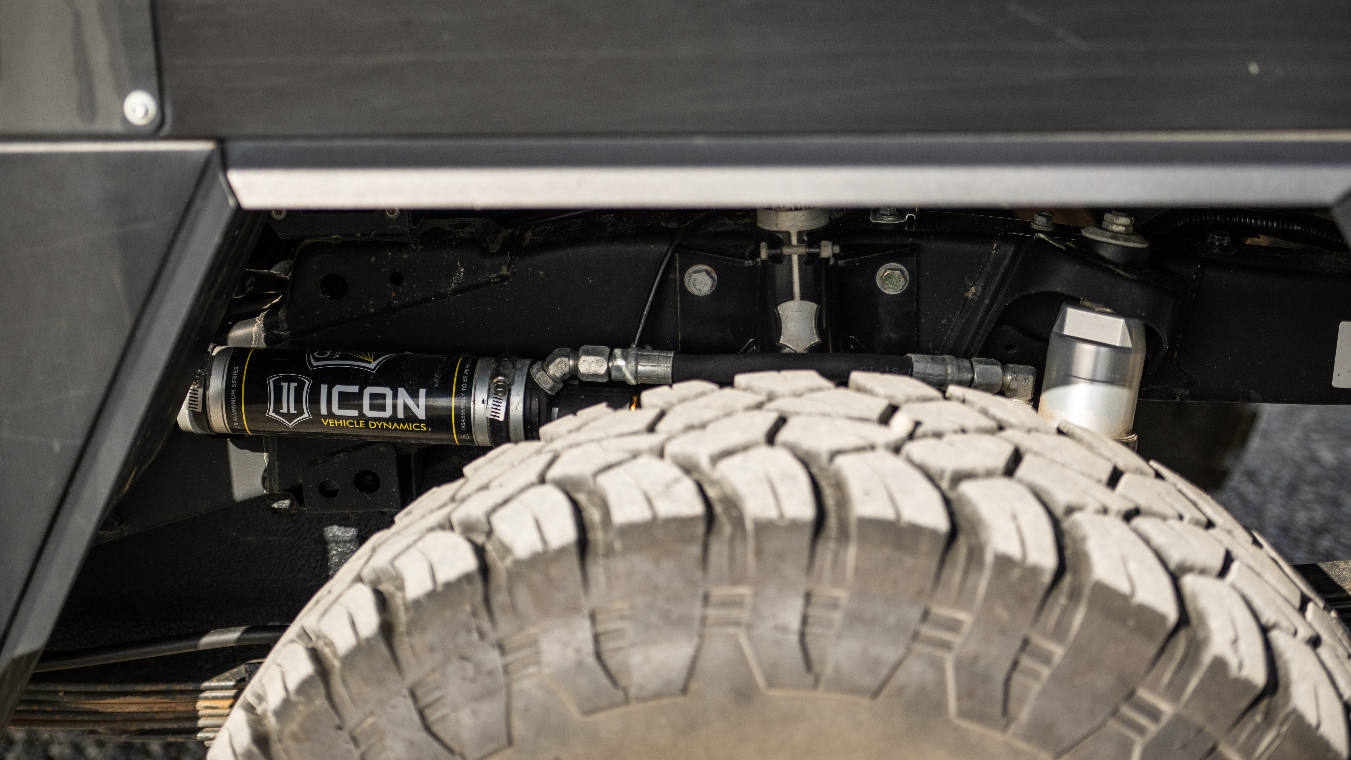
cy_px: 322
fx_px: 2651
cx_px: 674
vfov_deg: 16.3
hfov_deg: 28.6
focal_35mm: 74
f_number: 2.8
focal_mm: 70
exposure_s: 1/640
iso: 160
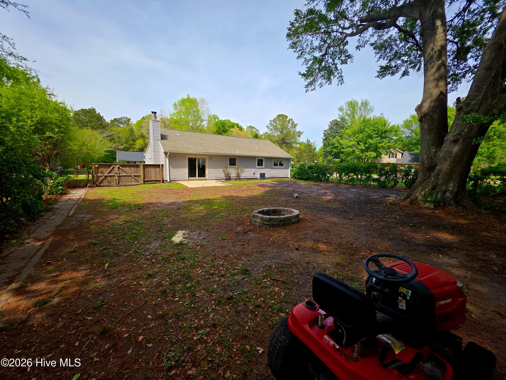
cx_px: 253
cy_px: 190
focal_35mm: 13
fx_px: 190
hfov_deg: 106.2
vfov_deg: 89.9
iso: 40
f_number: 1.9
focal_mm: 2.2
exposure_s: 1/1686
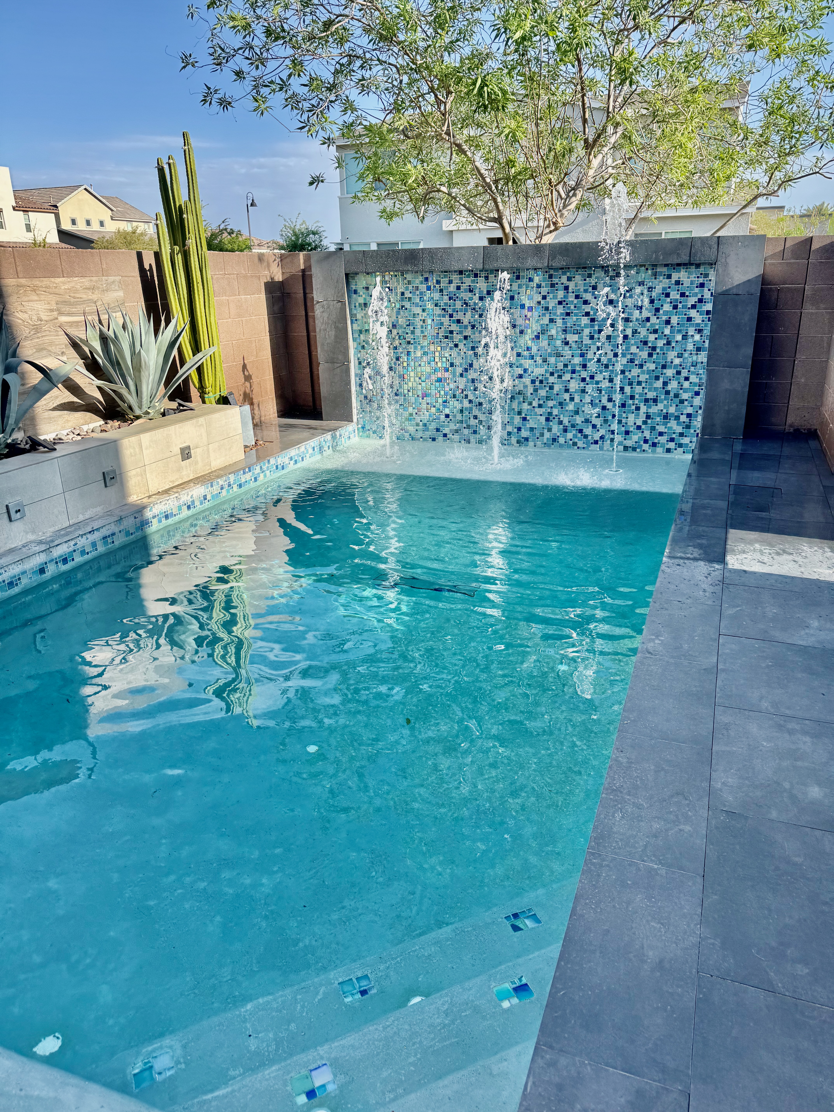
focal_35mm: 24
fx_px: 771
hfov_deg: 56.8
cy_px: 556
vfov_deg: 71.6
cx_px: 417
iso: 80
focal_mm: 6.76
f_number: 1.78
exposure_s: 1/1488
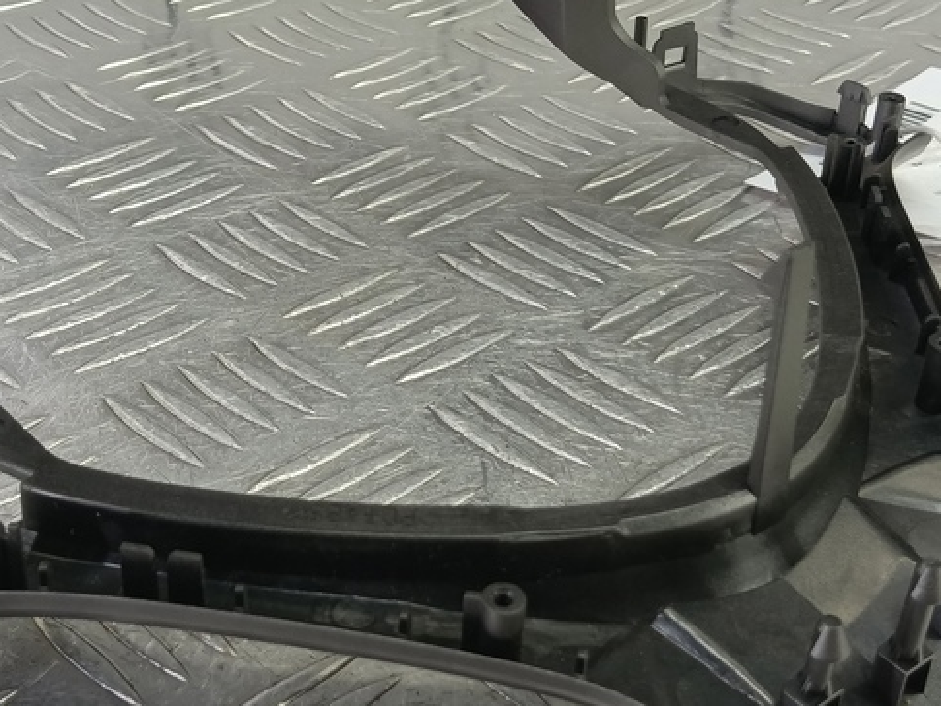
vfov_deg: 25.7
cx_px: 382
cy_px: 322
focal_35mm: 57
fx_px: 1550
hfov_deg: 33.7
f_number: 1.6
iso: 164
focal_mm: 4.11
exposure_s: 1/50
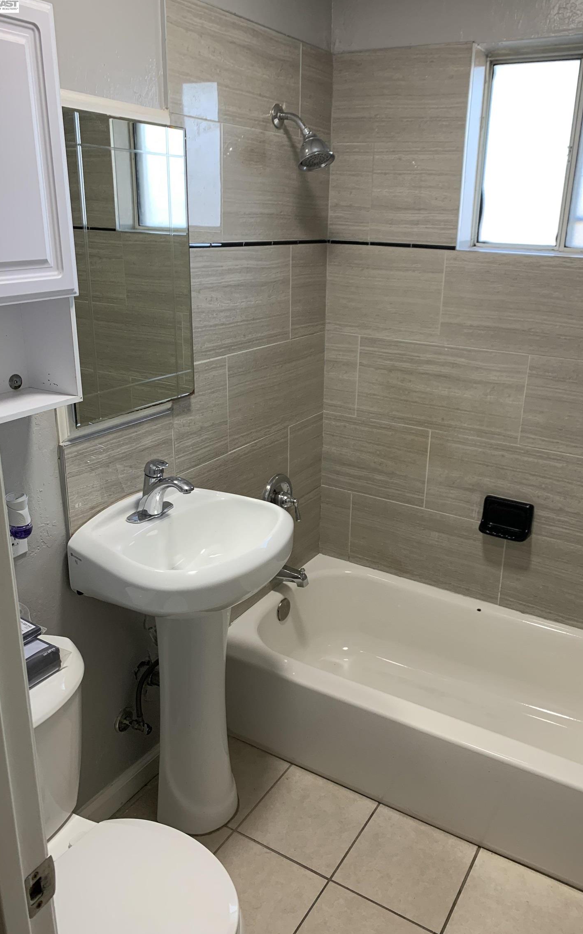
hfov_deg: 44.5
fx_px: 712
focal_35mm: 28
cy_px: 471
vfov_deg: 66.5
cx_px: 319
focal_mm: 4.25
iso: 100
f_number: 1.8
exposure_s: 1/60
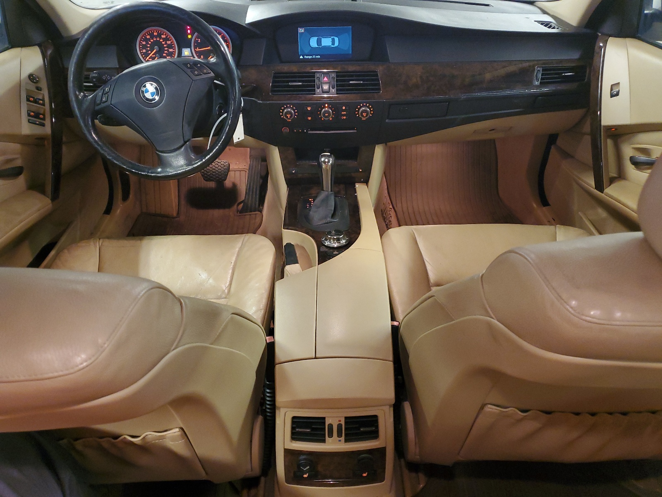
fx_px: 497
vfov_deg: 53.1
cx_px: 331
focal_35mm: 26
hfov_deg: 67.3
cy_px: 248
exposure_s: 1/20
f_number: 1.5
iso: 289
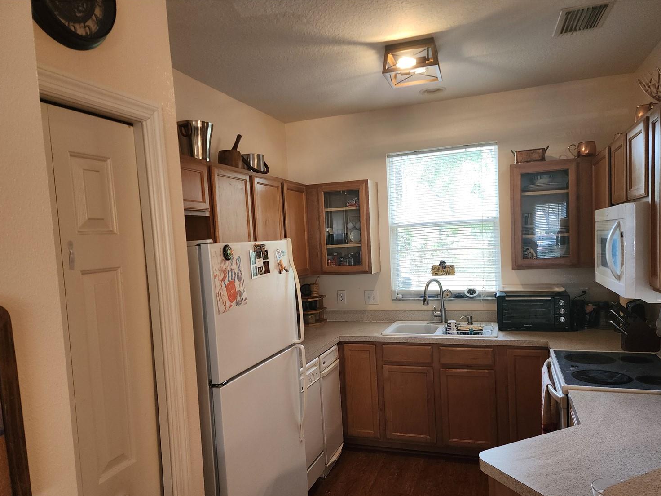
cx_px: 349
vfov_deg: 54.8
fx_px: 477
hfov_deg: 69.3
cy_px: 268
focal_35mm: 25
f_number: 1.8
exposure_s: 1/120
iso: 160
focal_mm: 6.4
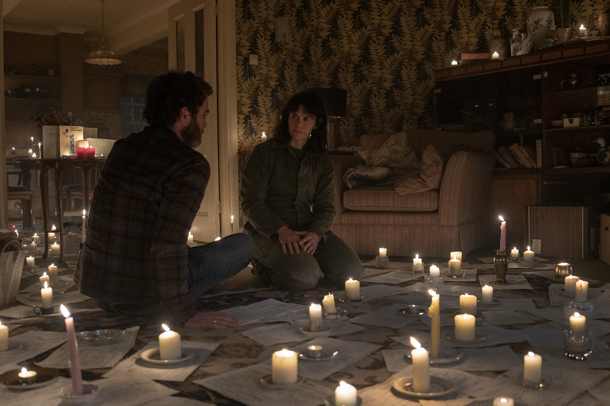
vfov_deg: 36.9
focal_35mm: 36
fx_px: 610
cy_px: 203
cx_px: 305
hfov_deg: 53.1
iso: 2000
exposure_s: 1/100
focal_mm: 24
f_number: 2.8
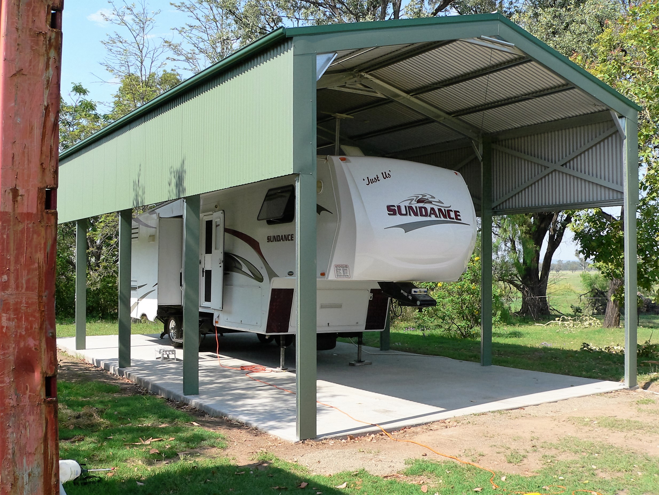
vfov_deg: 39.7
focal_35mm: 36
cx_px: 330
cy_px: 248
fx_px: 686
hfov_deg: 51.3
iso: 80
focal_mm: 6
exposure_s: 1/320
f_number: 4
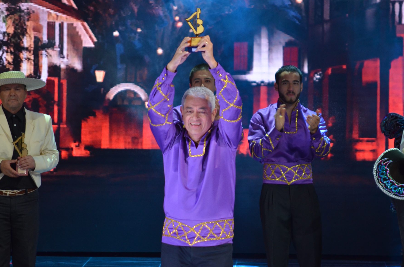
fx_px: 3885
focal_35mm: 347
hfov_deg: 6.0
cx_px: 207
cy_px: 119
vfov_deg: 3.9
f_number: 5.6
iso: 1000
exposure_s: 1/125
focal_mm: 200
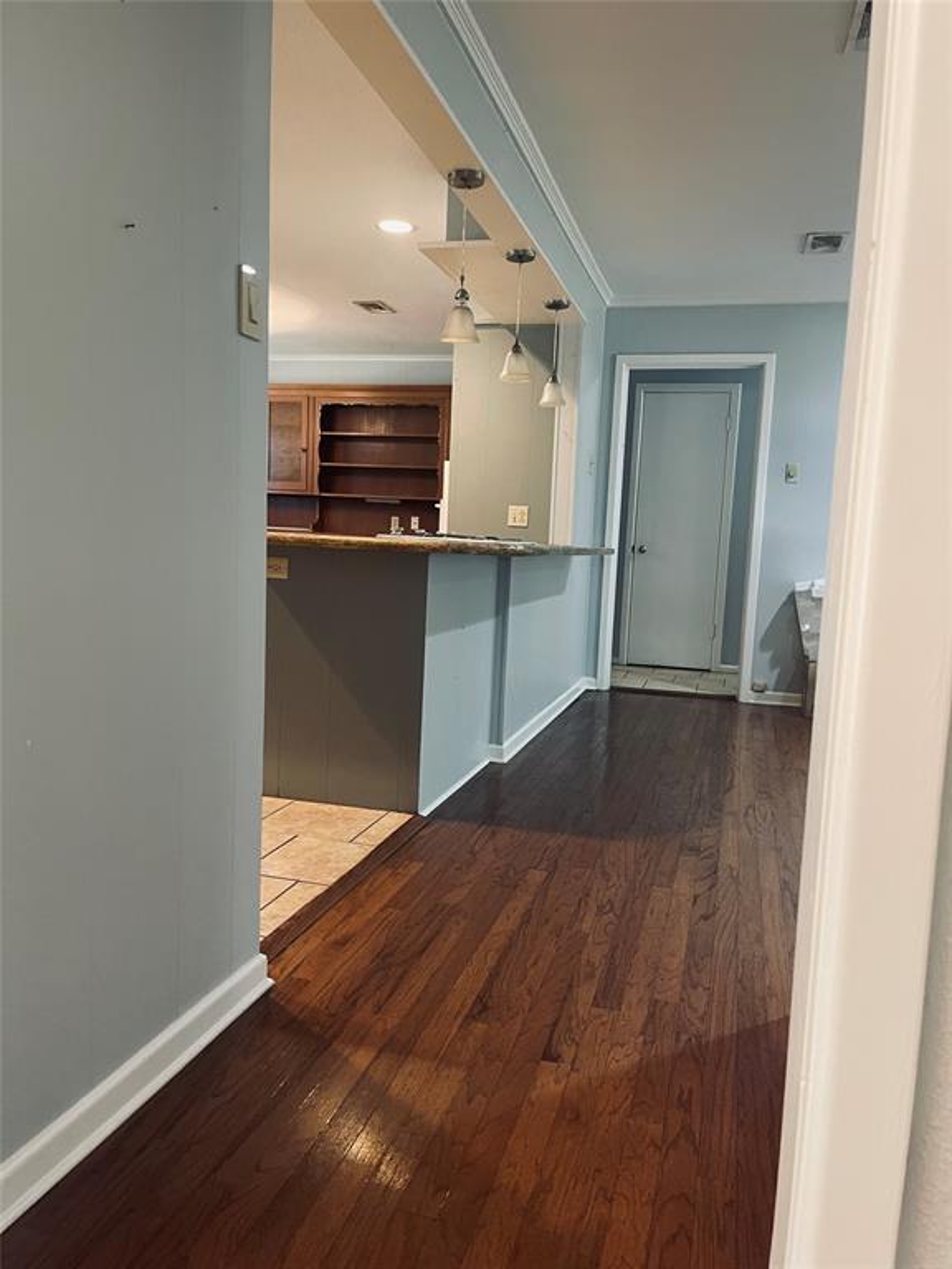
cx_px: 476
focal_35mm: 25
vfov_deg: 69.4
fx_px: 917
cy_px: 634
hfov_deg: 54.9
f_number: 1.6
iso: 320
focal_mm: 5.1
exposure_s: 1/60
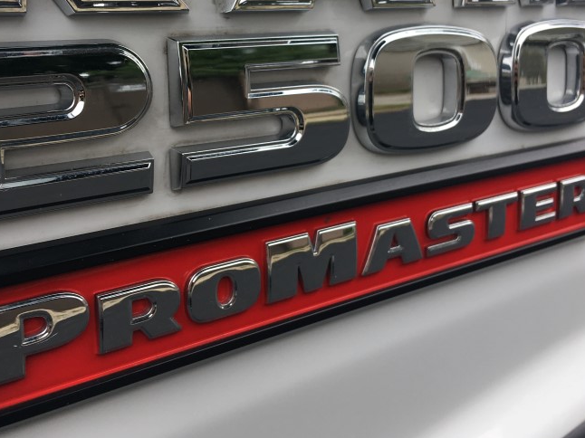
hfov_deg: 41.2
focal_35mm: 46
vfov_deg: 31.0
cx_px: 250
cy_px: 114
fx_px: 777
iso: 25
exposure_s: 1/211
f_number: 2.2
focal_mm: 4.15
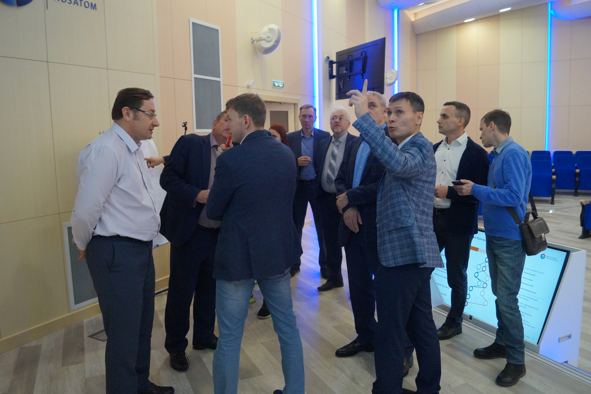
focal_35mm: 27
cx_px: 296
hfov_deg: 67.4
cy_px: 197
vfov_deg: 47.9
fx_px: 443
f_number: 4
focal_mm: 18
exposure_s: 1/160
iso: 2000
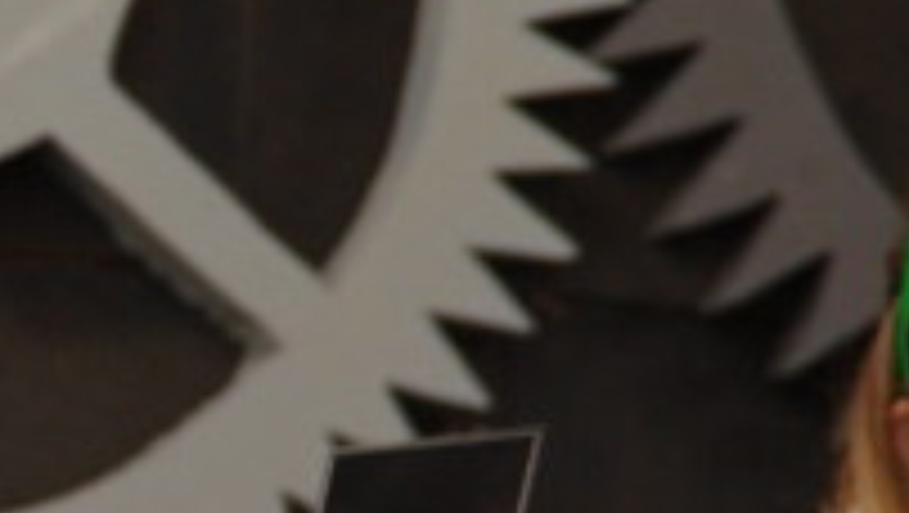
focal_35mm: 775
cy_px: 394
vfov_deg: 1.6
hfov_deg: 2.8
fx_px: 18695
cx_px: -122
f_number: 7.1
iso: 3200
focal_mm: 200
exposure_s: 1/250
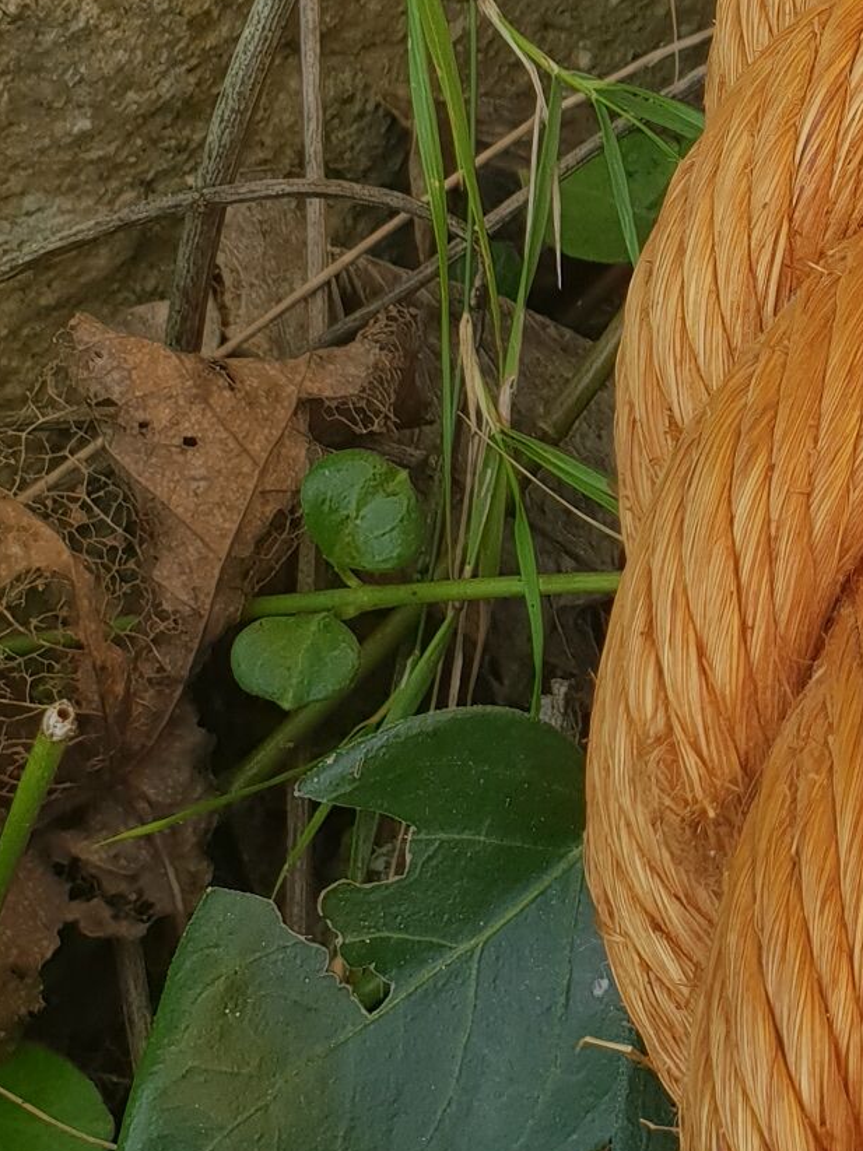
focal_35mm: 91
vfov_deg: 21.2
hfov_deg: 15.7
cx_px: 987
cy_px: 186
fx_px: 3026
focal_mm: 4.3
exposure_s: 1/334
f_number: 2.4
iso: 50
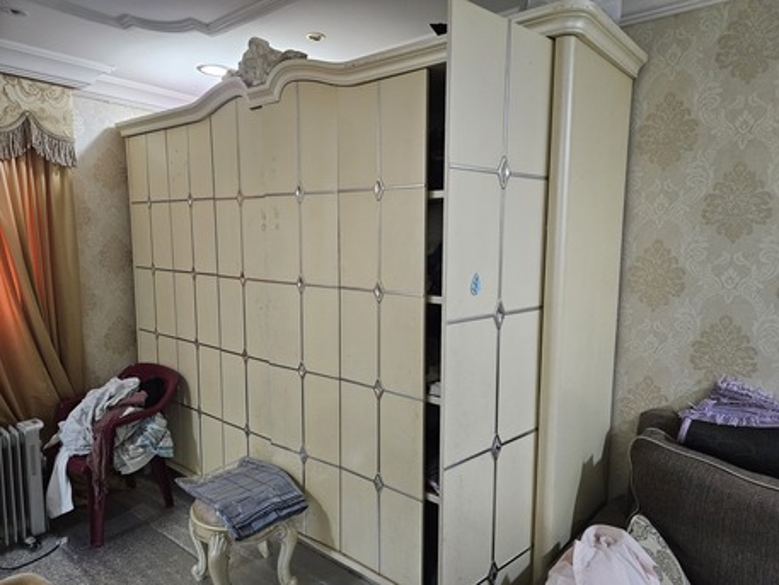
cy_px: 292
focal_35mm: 23
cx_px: 390
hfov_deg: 73.9
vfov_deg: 58.9
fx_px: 518
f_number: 1.8
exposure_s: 1/60
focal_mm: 5.4
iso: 500
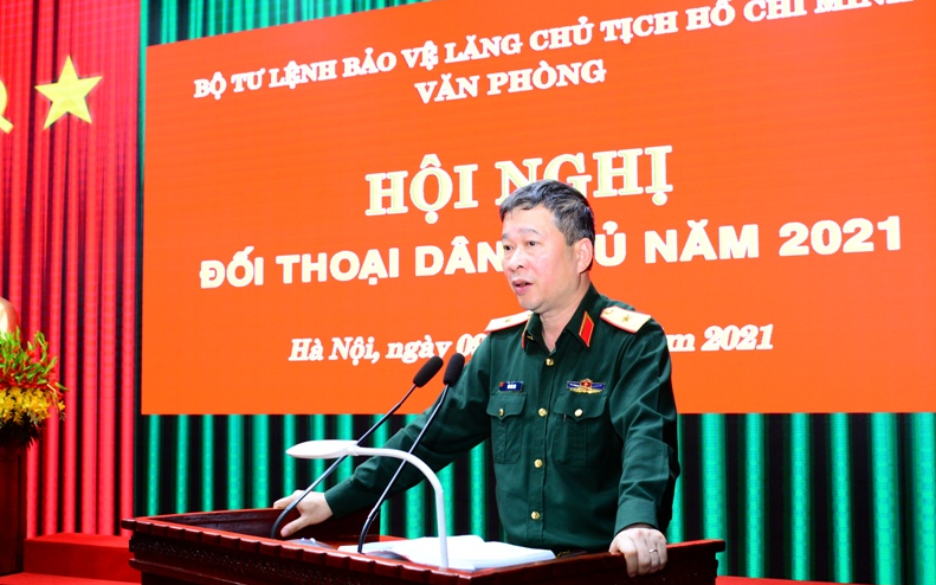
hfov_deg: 58.2
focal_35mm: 33
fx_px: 842
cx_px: 472
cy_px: 304
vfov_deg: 38.3
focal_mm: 32
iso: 2500
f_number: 5.6
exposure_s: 1/100
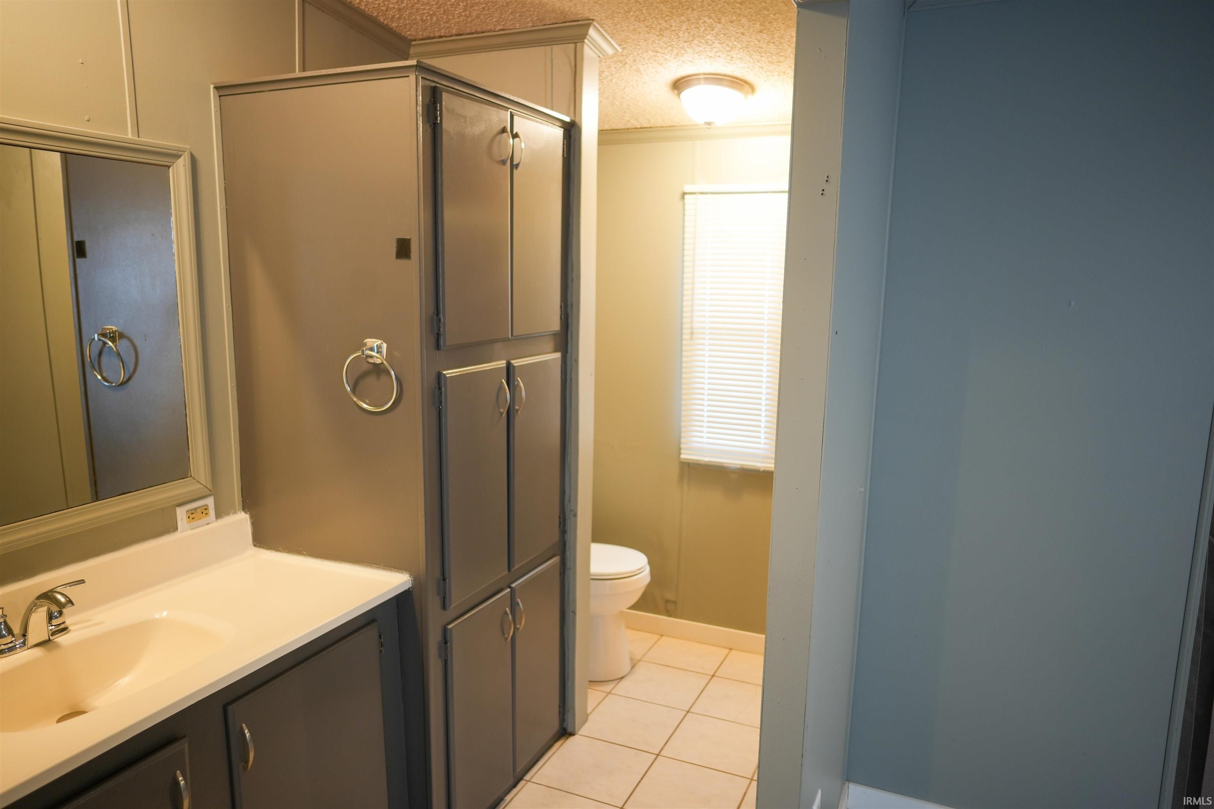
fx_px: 809
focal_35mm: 24
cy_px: 404
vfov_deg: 53.1
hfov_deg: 73.7
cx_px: 607
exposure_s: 1/30
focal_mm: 24
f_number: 2.8
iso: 250
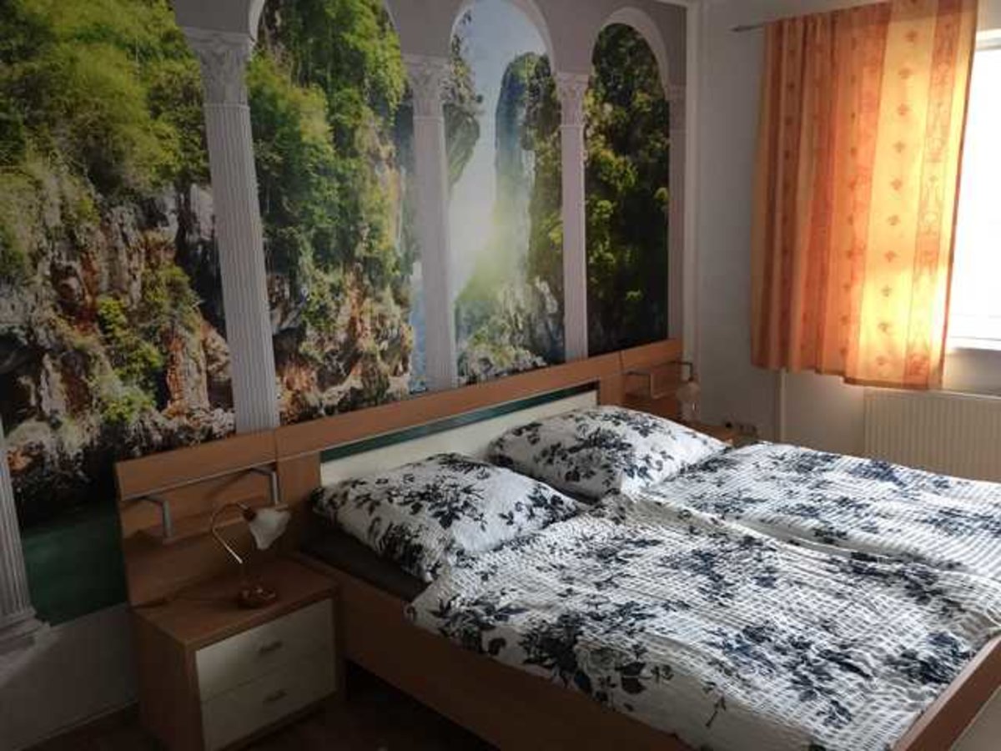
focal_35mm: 29
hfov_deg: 61.7
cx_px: 500
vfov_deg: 48.2
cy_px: 376
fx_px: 839
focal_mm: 4.15
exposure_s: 1/33
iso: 64
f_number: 2.2
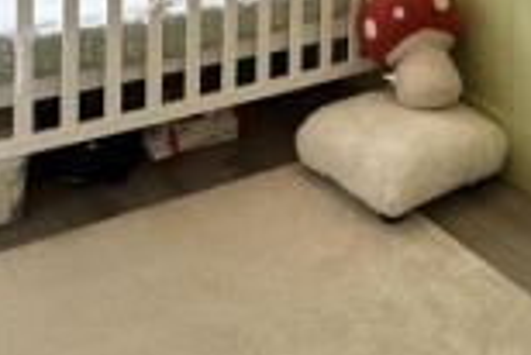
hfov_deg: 35.2
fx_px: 812
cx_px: 415
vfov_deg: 20.2
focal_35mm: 55
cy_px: -215
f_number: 2.2
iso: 160
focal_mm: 2.22
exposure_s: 1/100
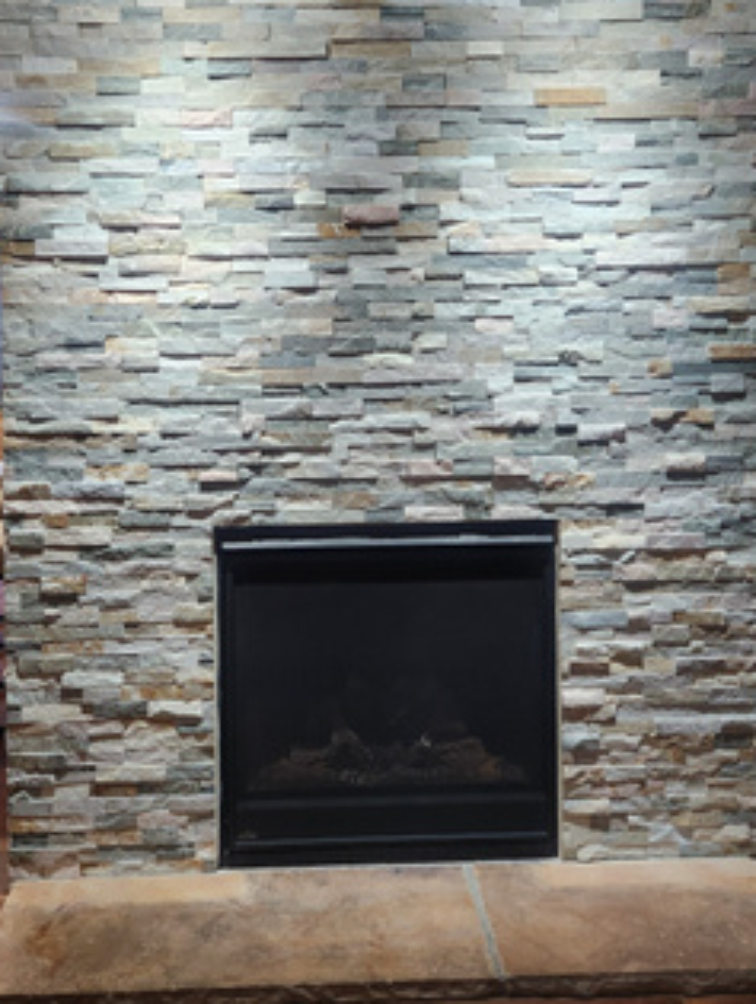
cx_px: 348
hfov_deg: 40.7
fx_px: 1017
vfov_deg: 51.8
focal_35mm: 35
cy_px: 357
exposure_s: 1/120
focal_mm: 5.4
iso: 250
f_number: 1.8
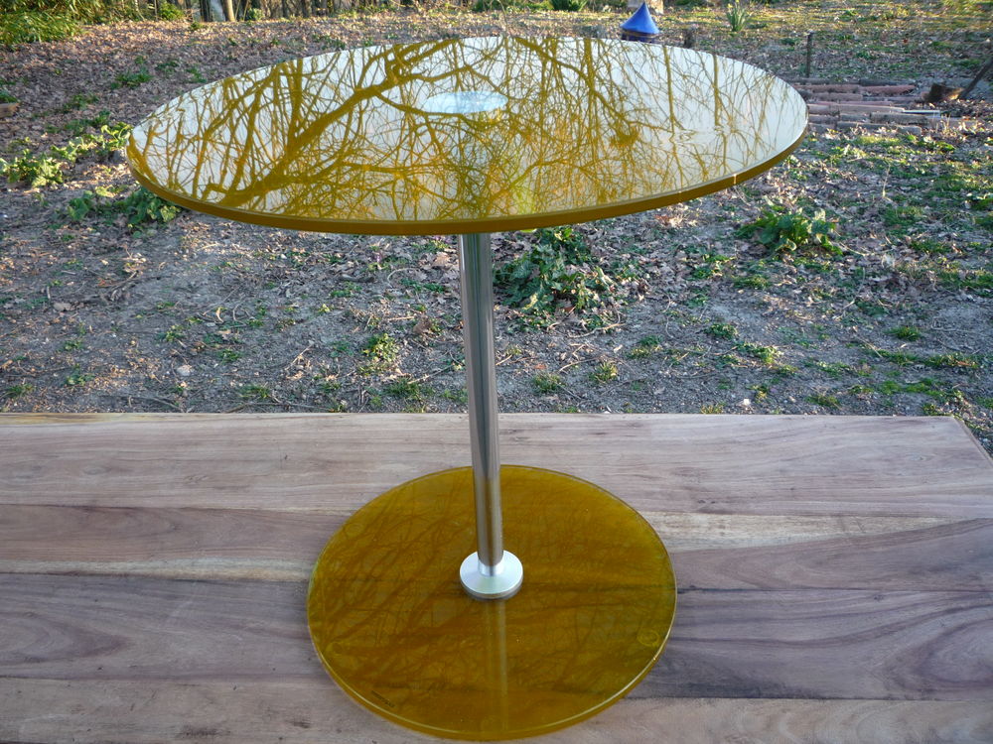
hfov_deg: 60.0
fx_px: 861
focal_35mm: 30
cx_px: 496
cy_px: 372
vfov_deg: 46.8
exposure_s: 1/50
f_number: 3.3
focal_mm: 5.2
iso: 100
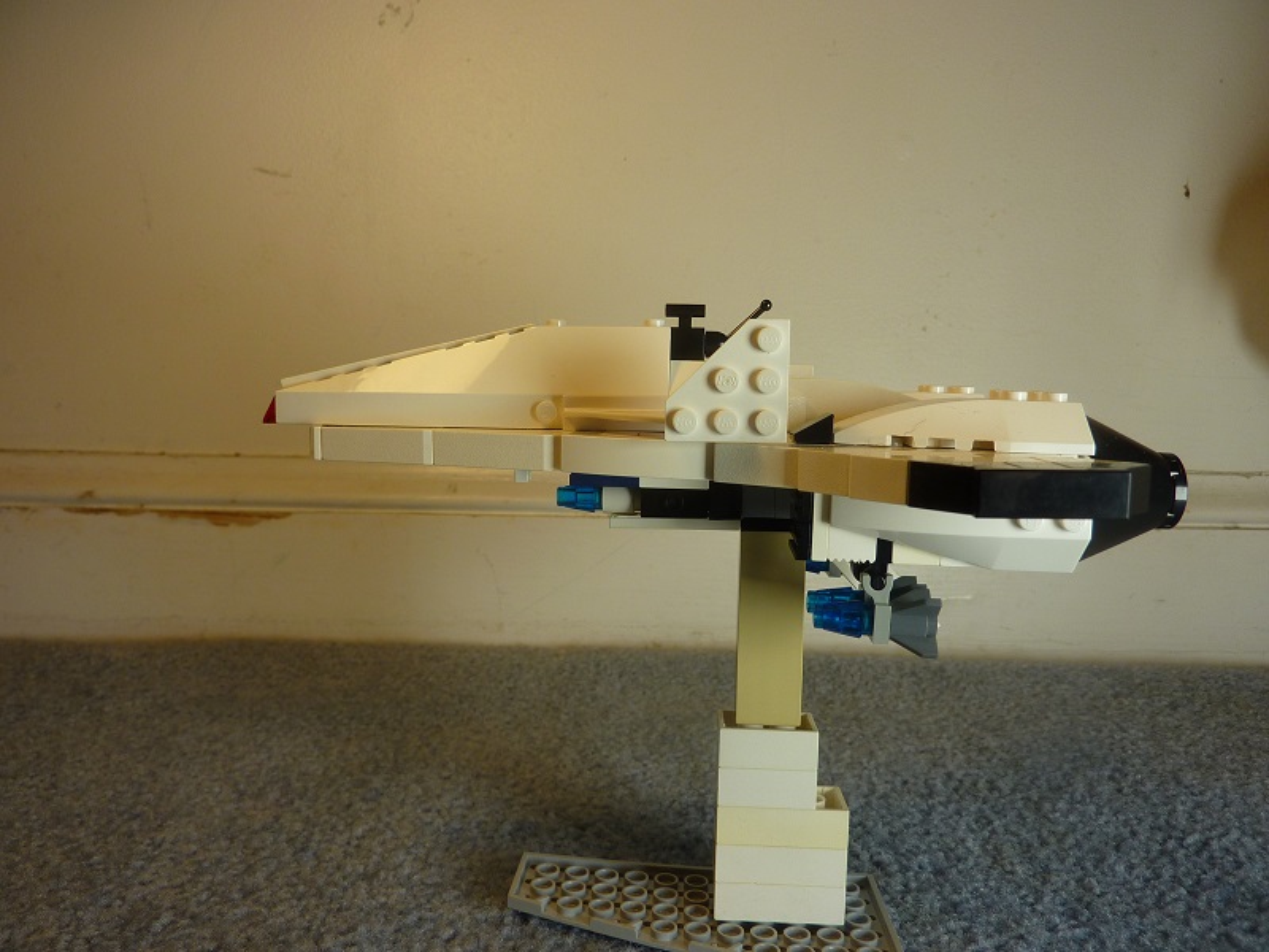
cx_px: 634
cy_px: 476
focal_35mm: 25
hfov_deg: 69.4
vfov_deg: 54.9
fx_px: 916
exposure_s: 1/60
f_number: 3.3
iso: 80
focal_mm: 4.1
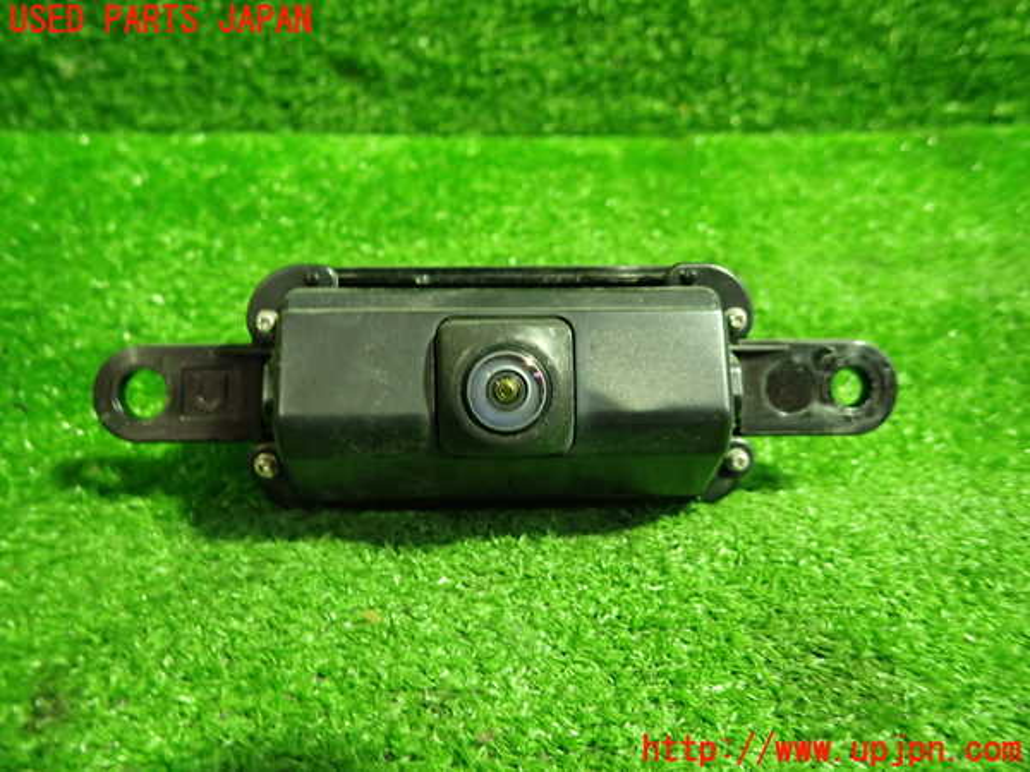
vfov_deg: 54.9
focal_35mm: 25
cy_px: 386
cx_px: 515
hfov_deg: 69.4
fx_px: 744
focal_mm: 4.5
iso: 500
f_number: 2
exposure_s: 1/30
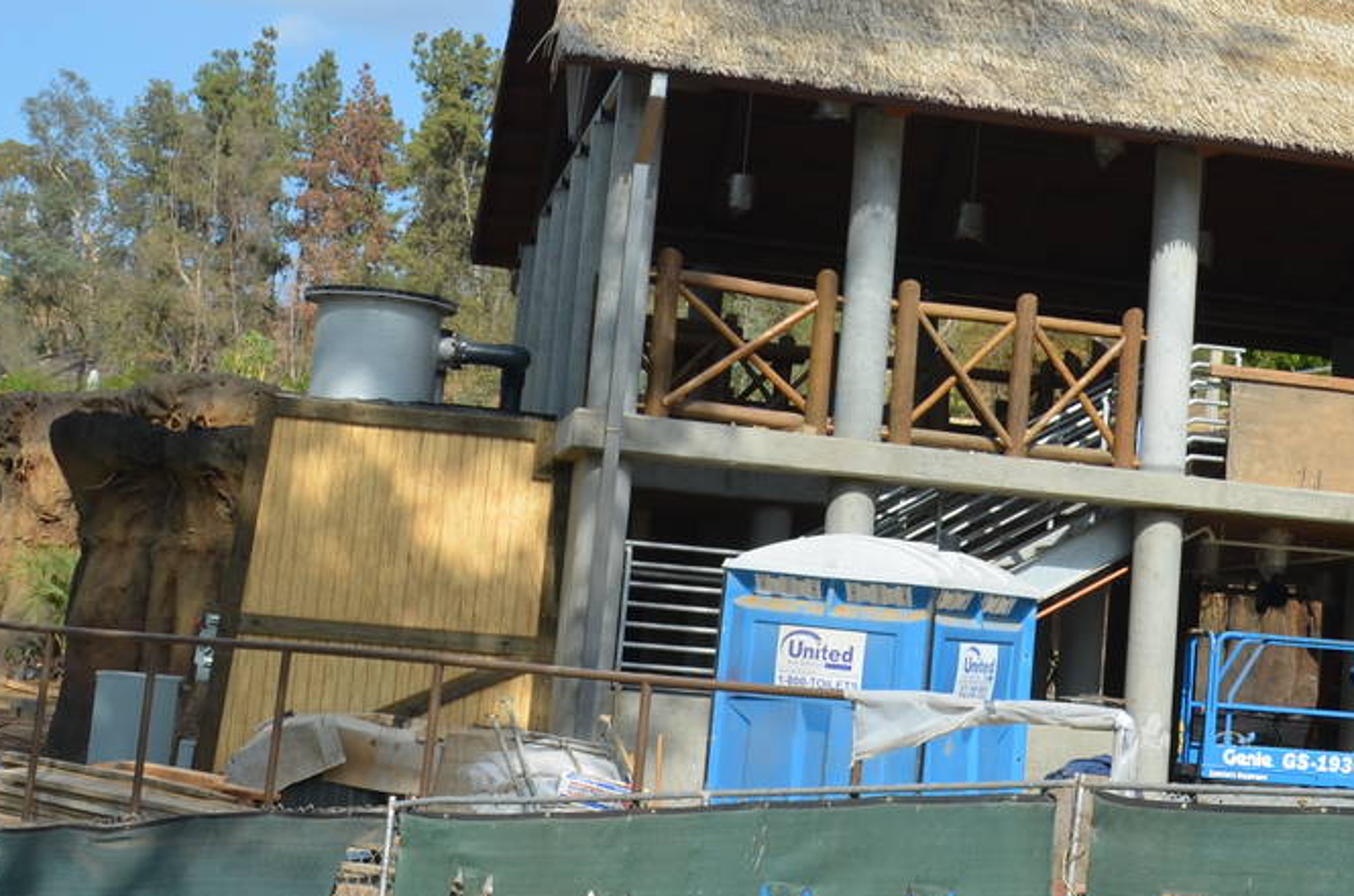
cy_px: 181
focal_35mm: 65
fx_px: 2439
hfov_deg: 30.8
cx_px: 916
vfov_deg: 20.6
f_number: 8
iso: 110
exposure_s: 1/250
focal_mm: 18
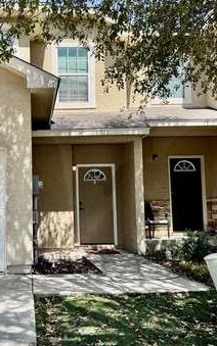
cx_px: 41
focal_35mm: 36
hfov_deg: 34.2
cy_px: 187
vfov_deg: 53.9
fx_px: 340
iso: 80
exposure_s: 1/2105
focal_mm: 6.76
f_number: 1.78
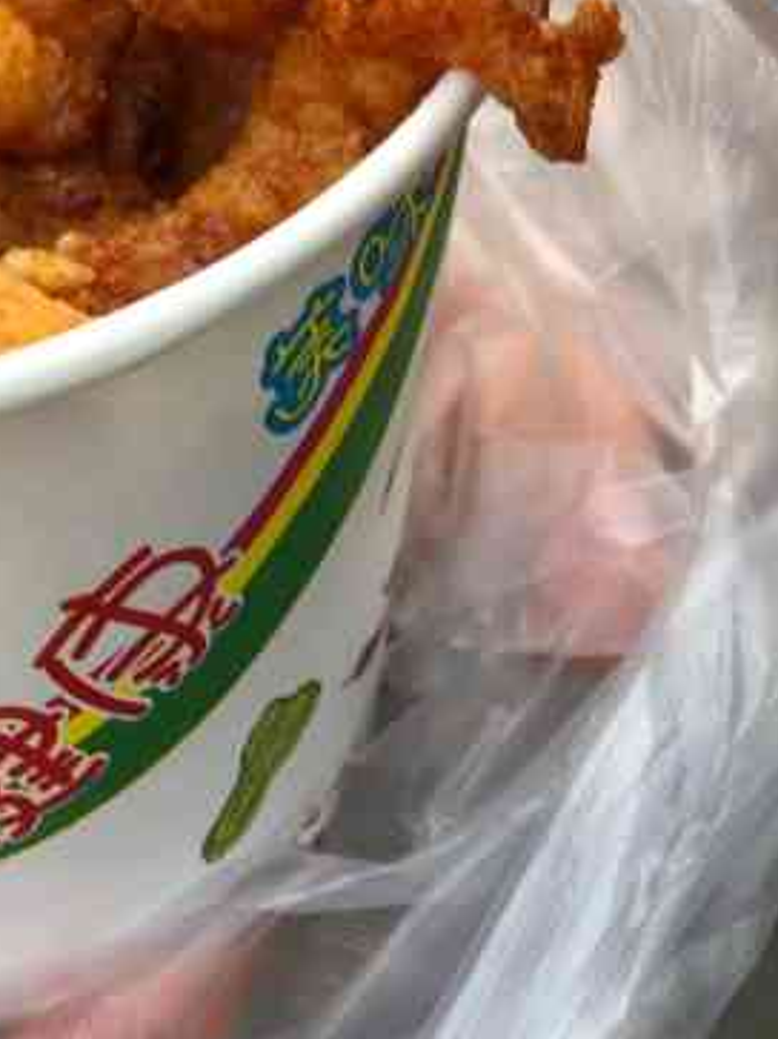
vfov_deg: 27.0
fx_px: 2159
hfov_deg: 19.7
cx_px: -29
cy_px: 568
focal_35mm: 72
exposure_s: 1/100
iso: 40
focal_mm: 3.99
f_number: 1.8
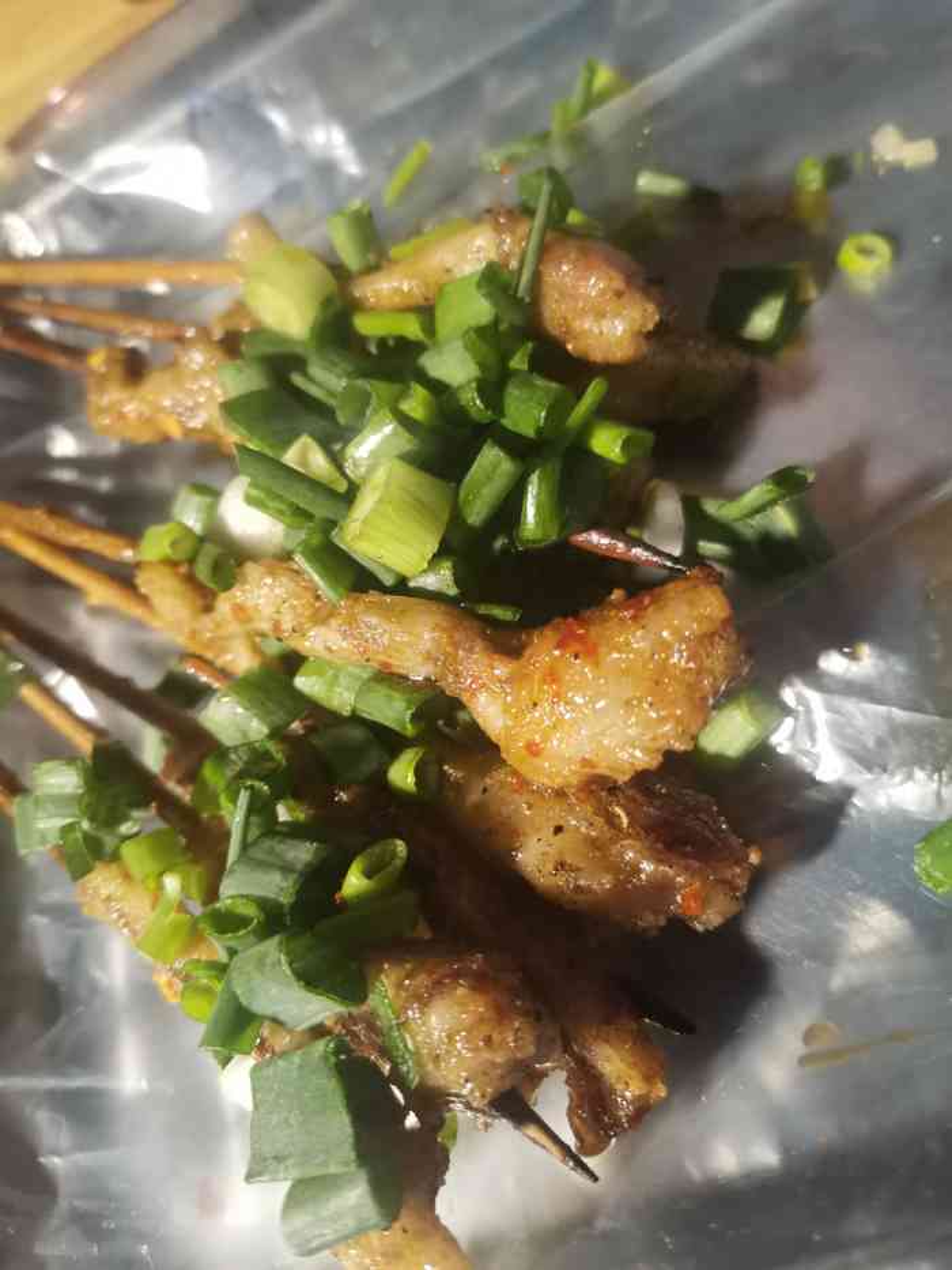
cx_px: 476
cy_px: 635
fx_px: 953
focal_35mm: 26
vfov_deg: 67.3
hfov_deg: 53.1
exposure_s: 1/22.5
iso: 500
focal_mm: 4.75
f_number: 1.8
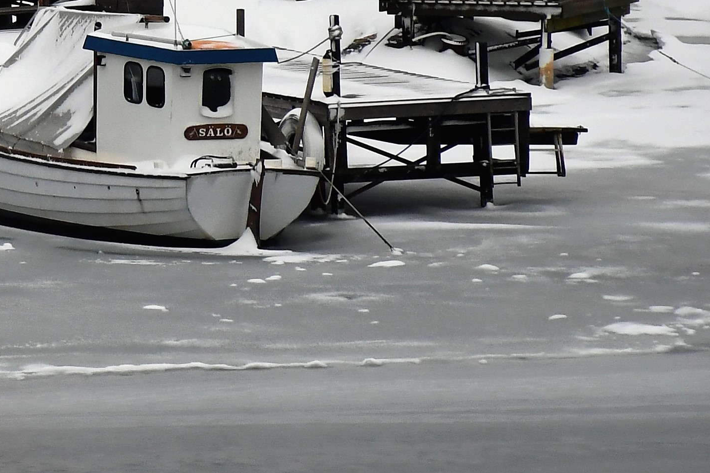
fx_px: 11988
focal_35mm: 608
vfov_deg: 2.3
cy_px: -25
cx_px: 7
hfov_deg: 3.4
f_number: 5.6
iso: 500
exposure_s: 1/1000
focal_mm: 140
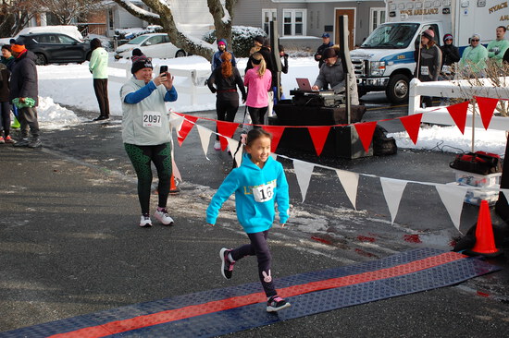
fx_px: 742
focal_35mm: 52
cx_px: 254
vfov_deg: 25.7
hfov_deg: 37.9
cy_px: 169
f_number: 4.2
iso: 400
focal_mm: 35
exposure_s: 1/1000
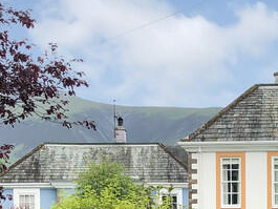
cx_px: 259
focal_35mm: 108
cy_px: 322
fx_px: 868
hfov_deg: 17.9
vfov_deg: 12.9
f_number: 1.8
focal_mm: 4
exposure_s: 1/1116
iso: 20
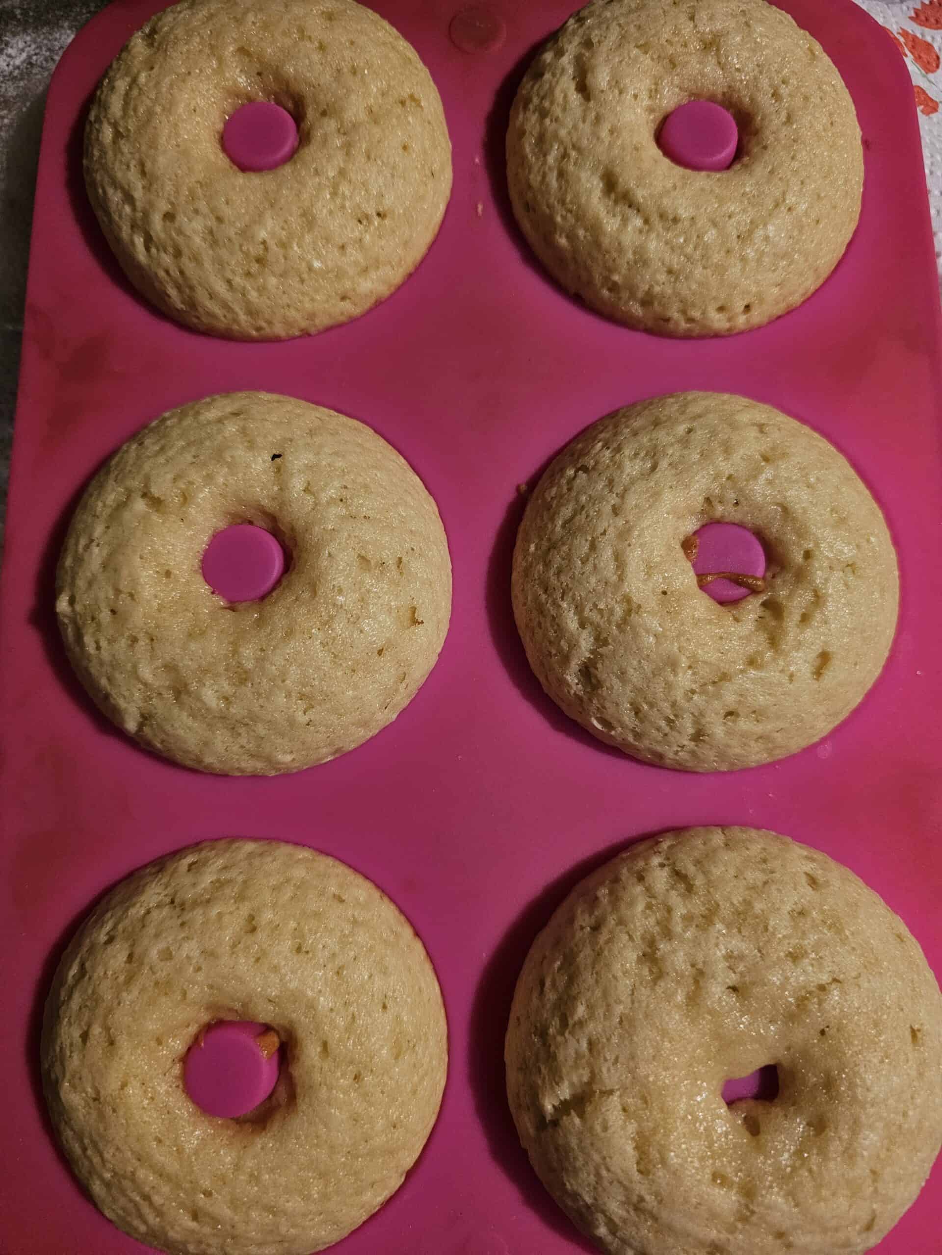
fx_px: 835
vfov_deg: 73.9
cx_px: 471
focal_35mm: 23
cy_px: 628
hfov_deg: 58.9
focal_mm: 6.3
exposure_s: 1/26
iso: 640
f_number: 1.7
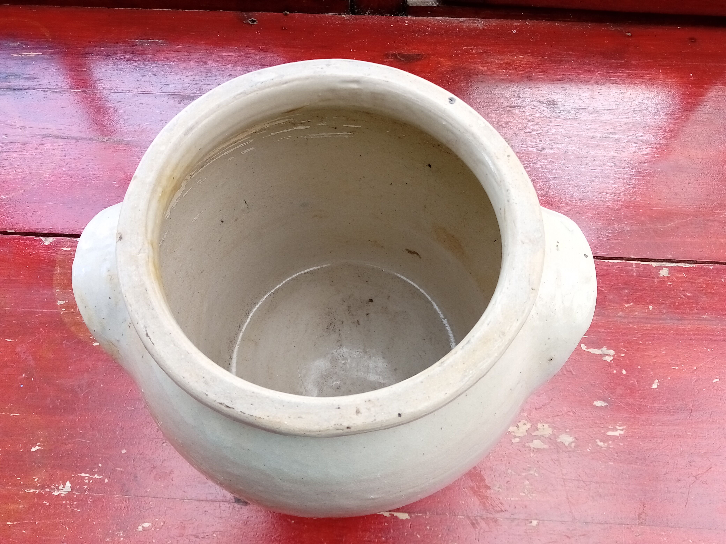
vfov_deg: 49.7
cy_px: 272
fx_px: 587
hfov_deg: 63.4
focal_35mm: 28
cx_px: 363
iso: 154
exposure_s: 1/50
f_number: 1.8
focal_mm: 3.57
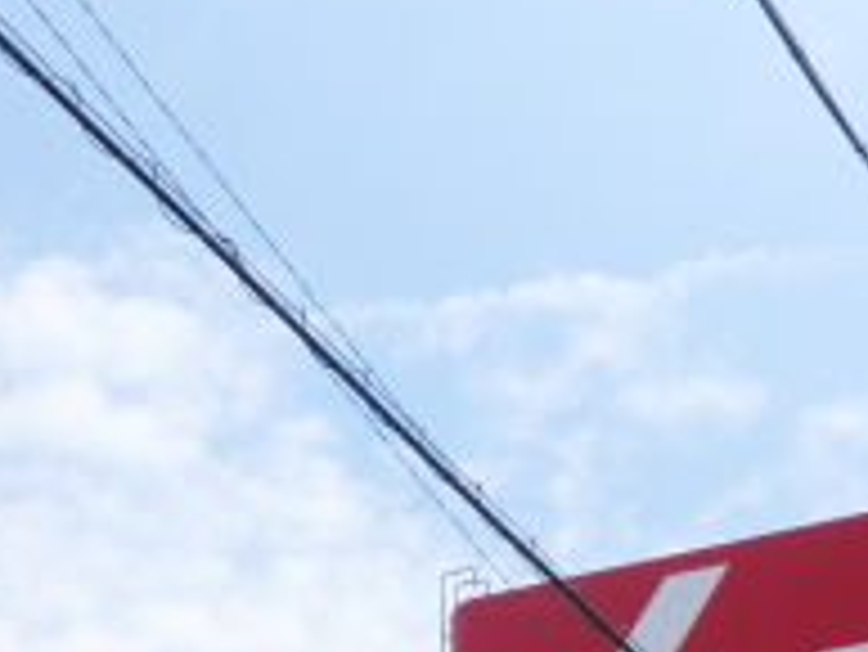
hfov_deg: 20.4
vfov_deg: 15.2
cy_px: 585
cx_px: 328
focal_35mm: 96
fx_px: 2409
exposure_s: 1/800
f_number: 3.5
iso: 80
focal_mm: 5.2
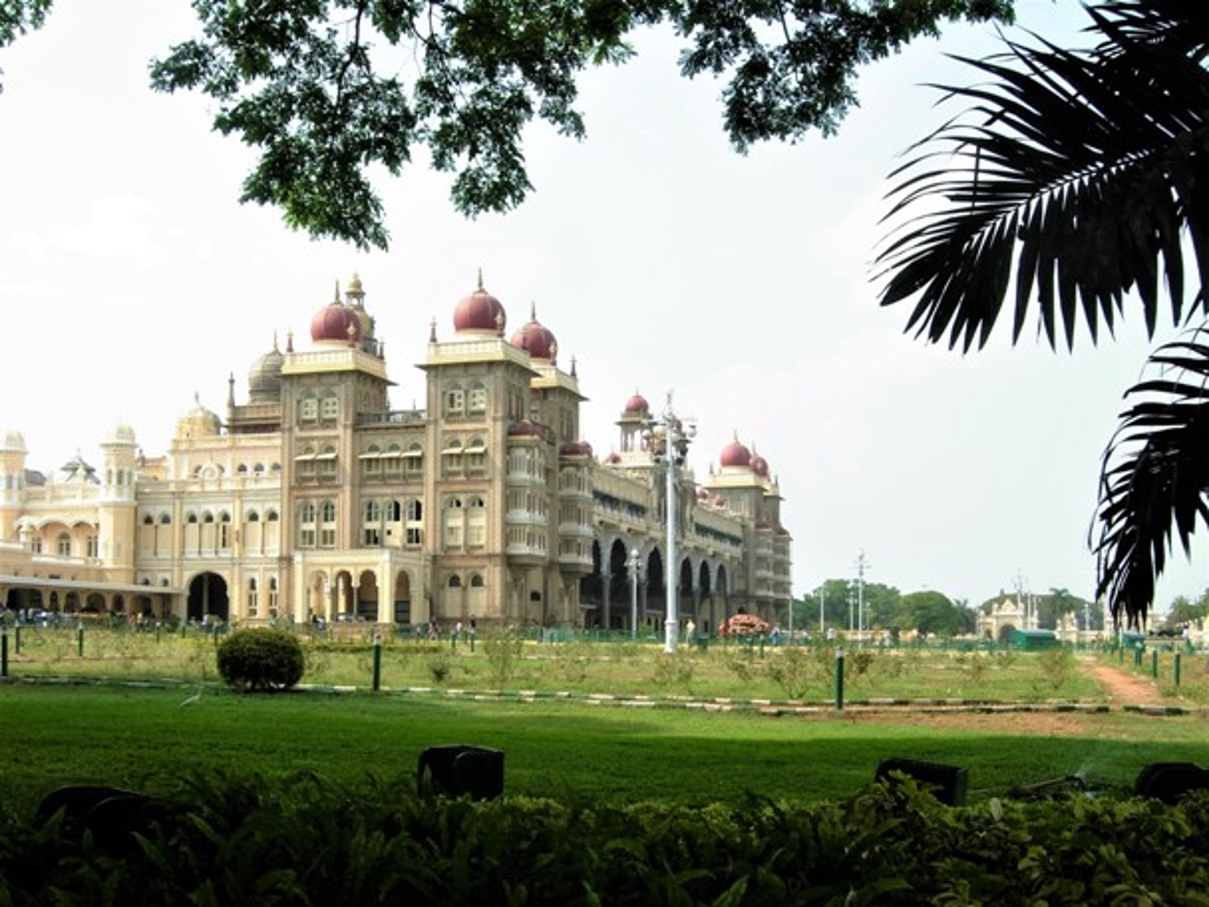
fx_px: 1257
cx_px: 604
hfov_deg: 51.4
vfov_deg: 39.7
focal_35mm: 36
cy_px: 454
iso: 50
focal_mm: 7.5
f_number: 5.4
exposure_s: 1/215
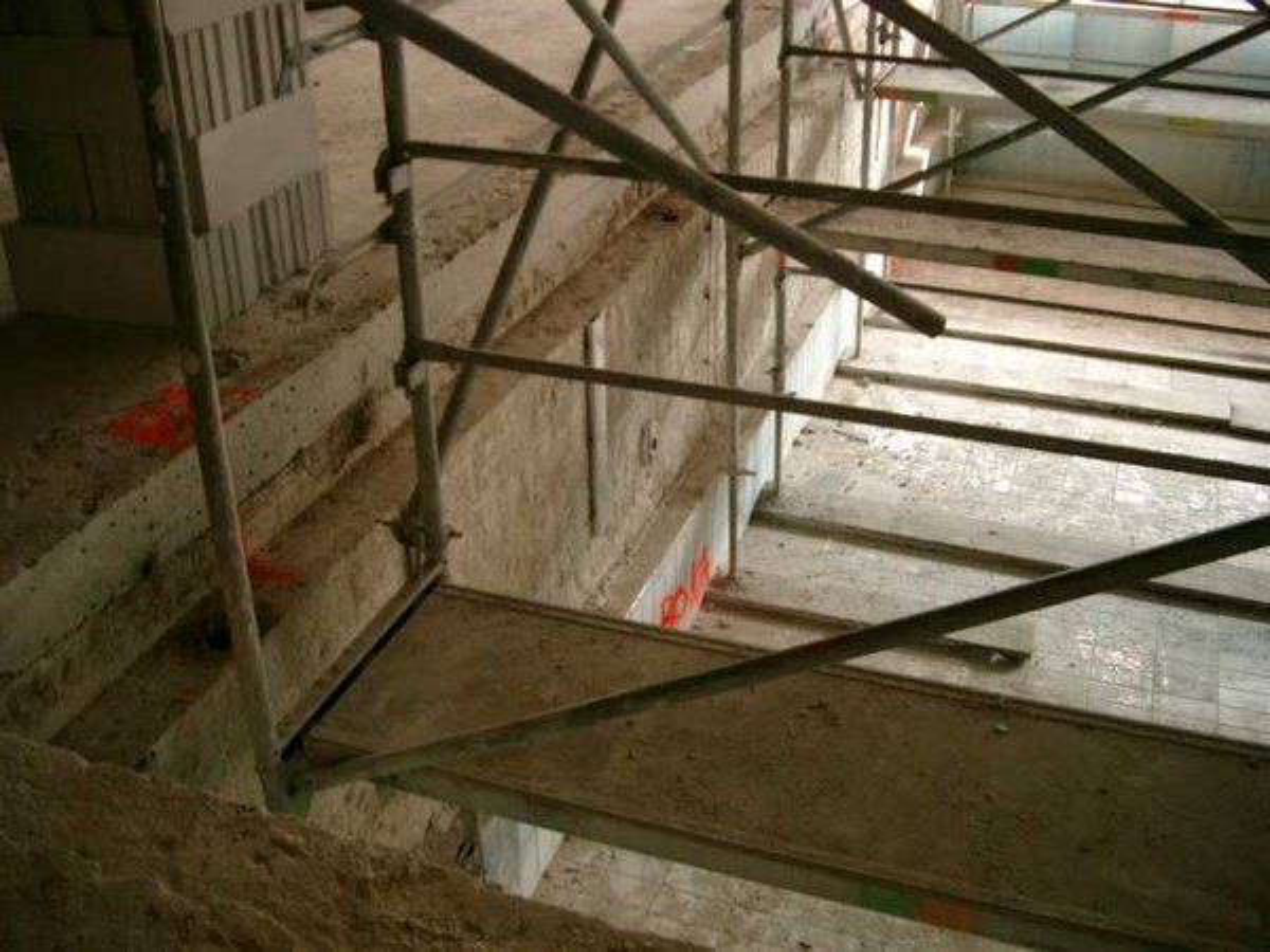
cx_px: 635
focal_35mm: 37
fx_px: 1357
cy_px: 476
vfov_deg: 38.7
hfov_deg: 50.1
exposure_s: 1/20
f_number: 2.6
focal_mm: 7.6
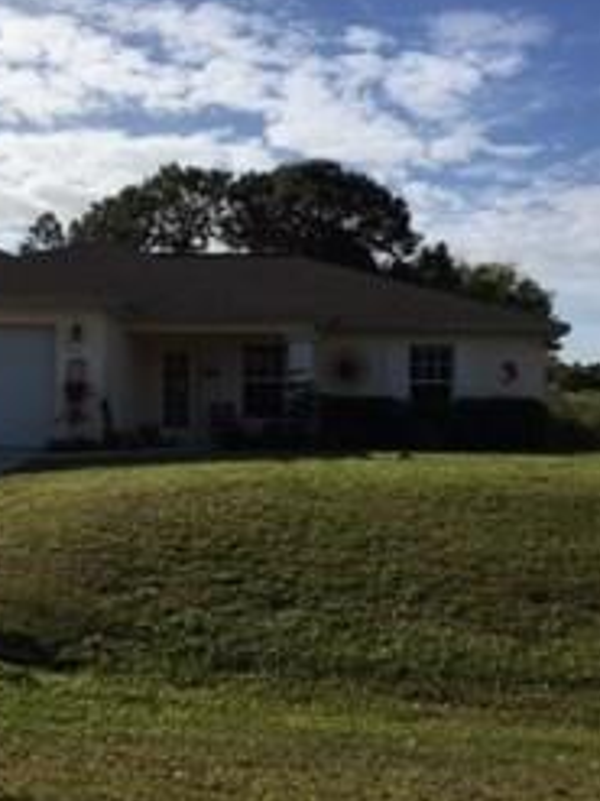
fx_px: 1087
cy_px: 386
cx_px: 185
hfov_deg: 30.6
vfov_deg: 40.4
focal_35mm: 47
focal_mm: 4.15
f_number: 2.2
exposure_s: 1/3663
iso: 25
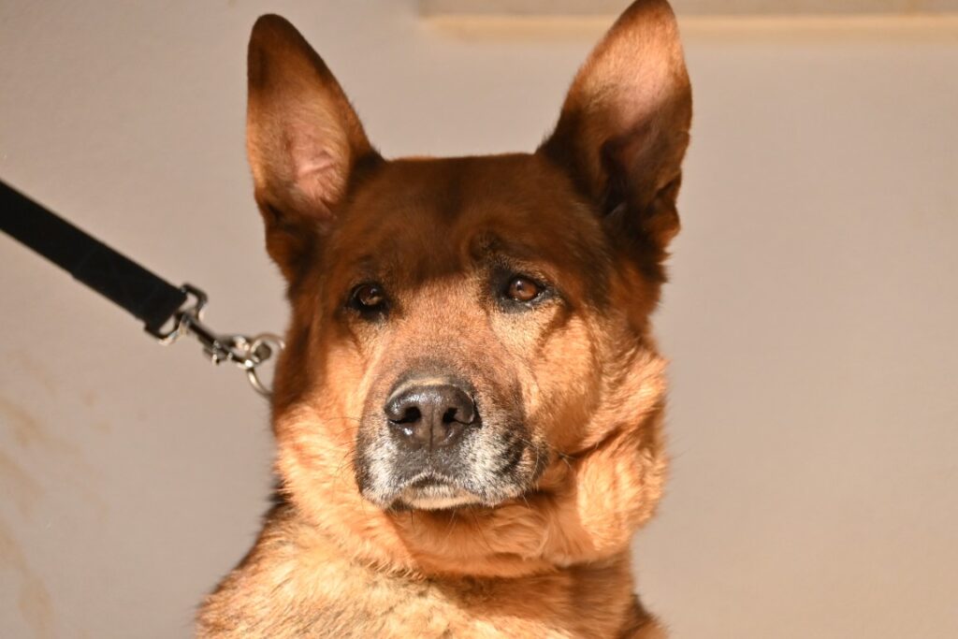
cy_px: 320
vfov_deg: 5.6
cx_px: 479
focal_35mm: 247
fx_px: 6573
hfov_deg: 8.3
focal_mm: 165
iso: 1800
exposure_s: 1/4000
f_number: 5.6
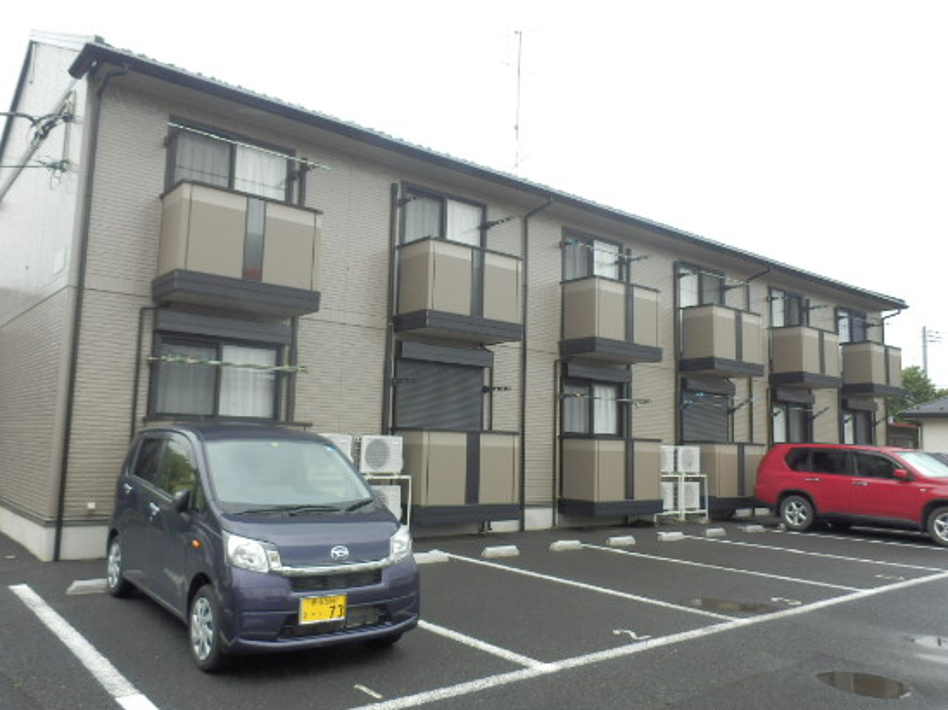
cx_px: 446
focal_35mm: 28
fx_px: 766
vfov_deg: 49.7
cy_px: 344
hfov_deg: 63.4
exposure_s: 1/125
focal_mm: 4.2
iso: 80
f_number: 3
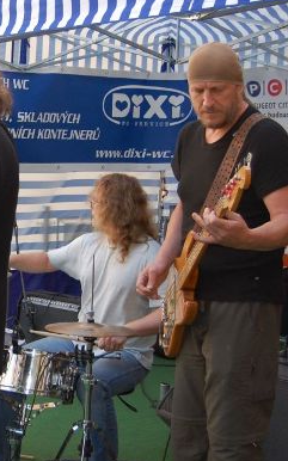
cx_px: -55
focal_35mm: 76
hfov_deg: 16.5
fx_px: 955
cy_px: 230
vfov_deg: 27.2
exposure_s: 1/500
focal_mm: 24
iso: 400
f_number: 4
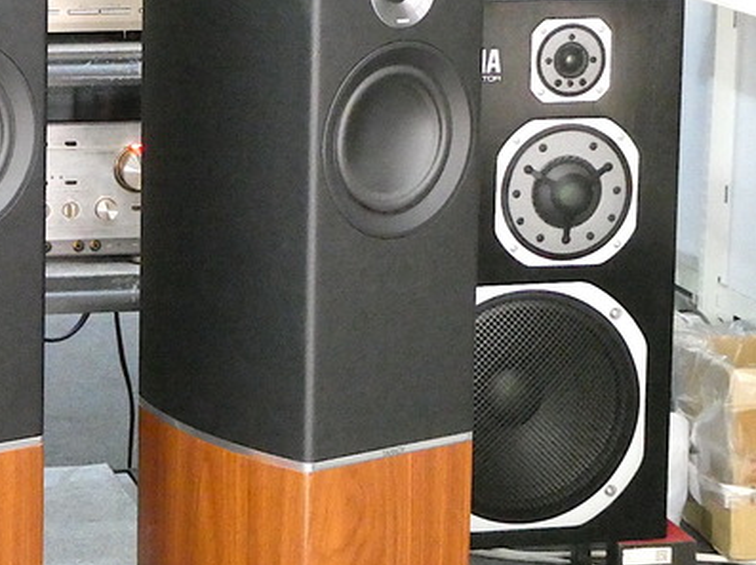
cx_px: 78
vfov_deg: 10.7
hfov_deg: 14.2
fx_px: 3011
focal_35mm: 138
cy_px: 209
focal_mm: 10.3
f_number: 4.2
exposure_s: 1/60
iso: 1600
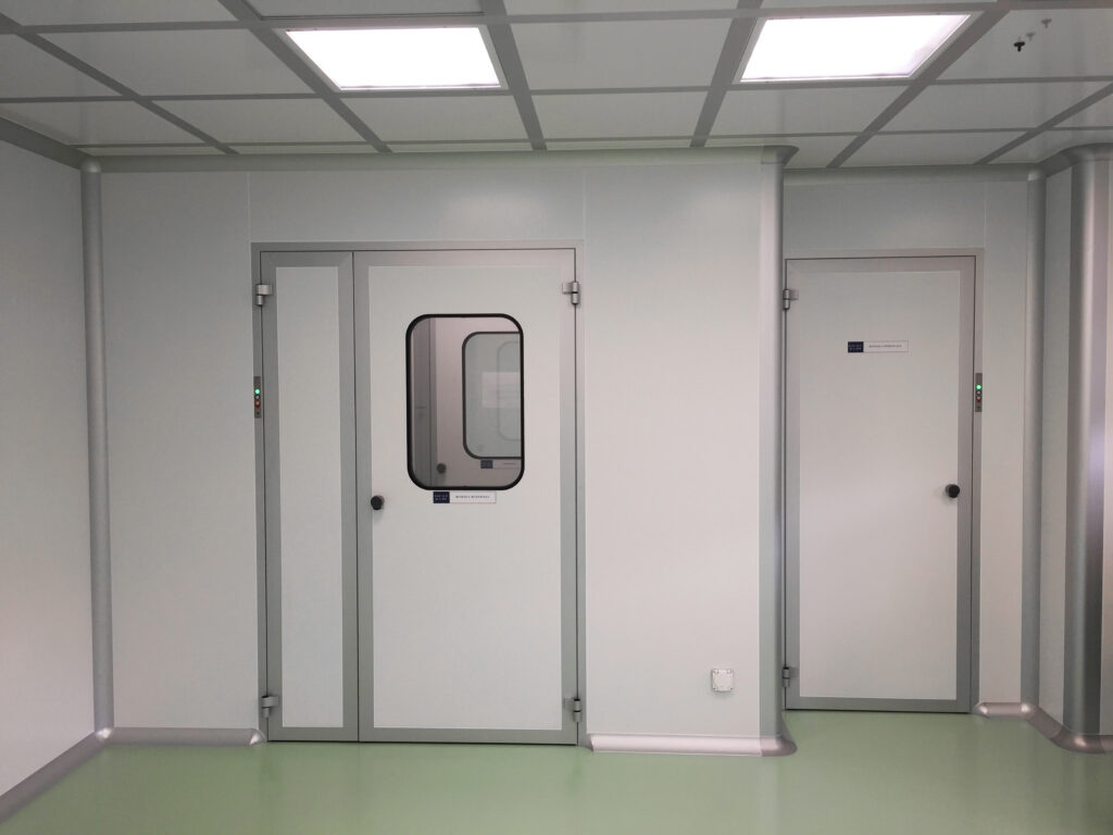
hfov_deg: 61.7
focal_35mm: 29
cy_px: 418
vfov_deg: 48.2
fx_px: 932
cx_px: 556
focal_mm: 4.15
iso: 32
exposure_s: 1/50
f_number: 2.2
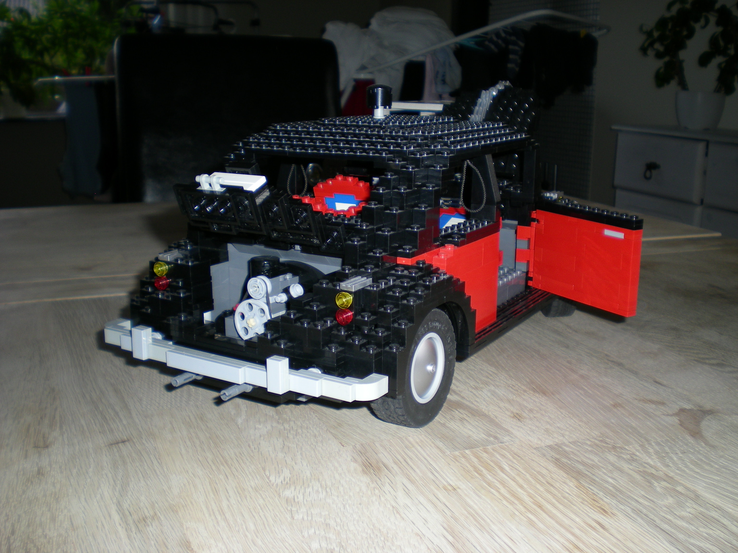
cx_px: 369
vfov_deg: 37.7
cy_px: 276
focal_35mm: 38
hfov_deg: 49.0
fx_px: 810
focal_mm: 6.3
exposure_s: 1/60
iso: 50
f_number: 3.1
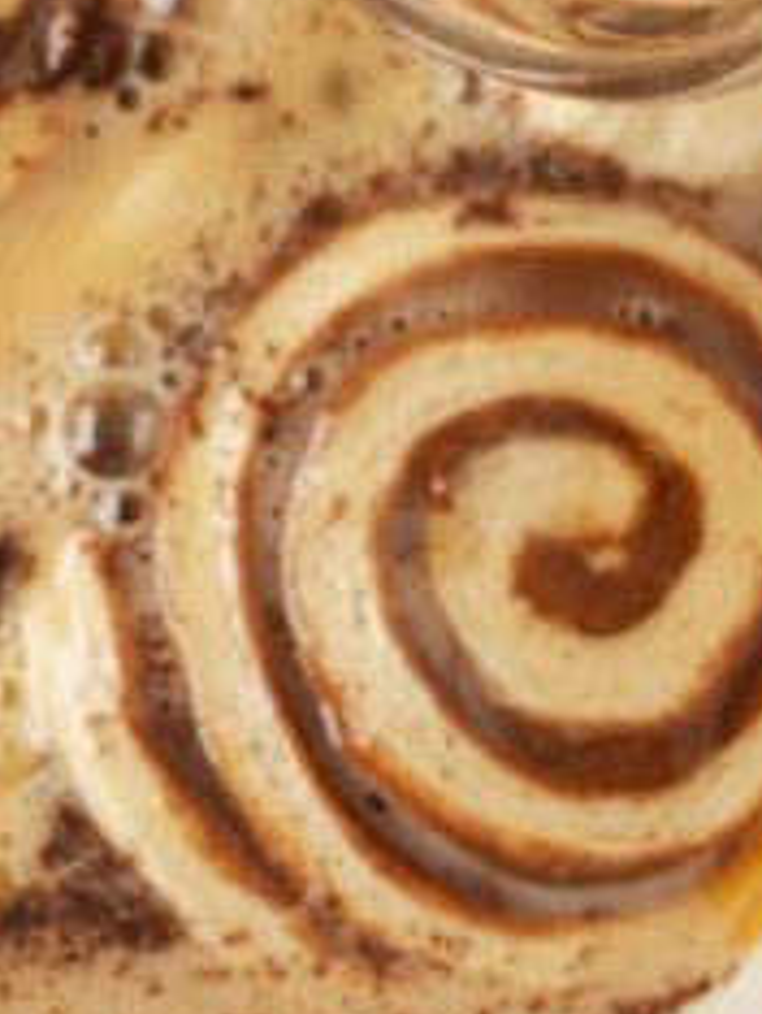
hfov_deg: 9.6
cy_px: -420
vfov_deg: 12.3
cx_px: -28
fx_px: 4512
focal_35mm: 154
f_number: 4.5
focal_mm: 50
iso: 400
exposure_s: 1/50
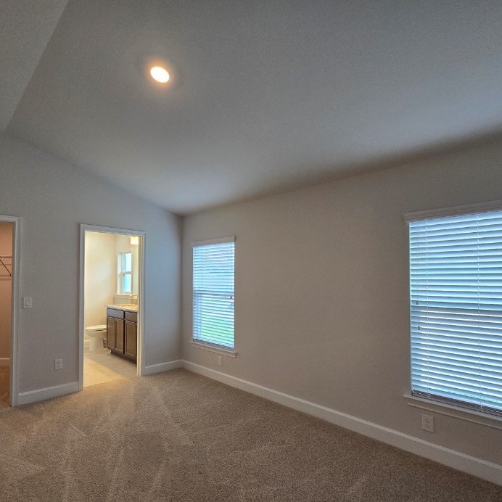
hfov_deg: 83.4
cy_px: 275
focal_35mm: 17
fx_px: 279
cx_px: 214
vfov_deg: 83.7
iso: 160
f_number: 2.2
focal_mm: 2.2
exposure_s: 1/100
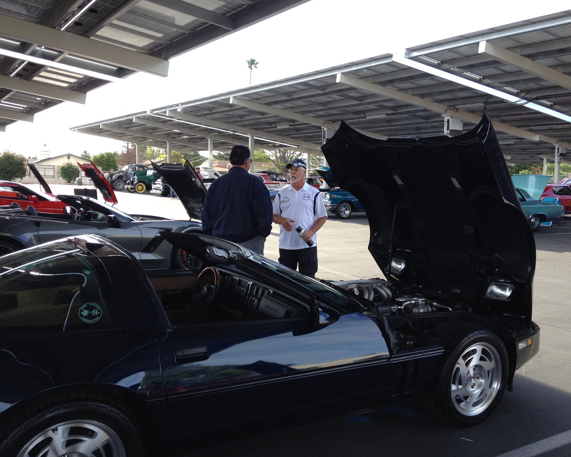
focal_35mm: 37
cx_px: 287
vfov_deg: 40.1
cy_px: 230
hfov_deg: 49.1
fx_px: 625
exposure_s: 1/260
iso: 50
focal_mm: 4.28
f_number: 2.4
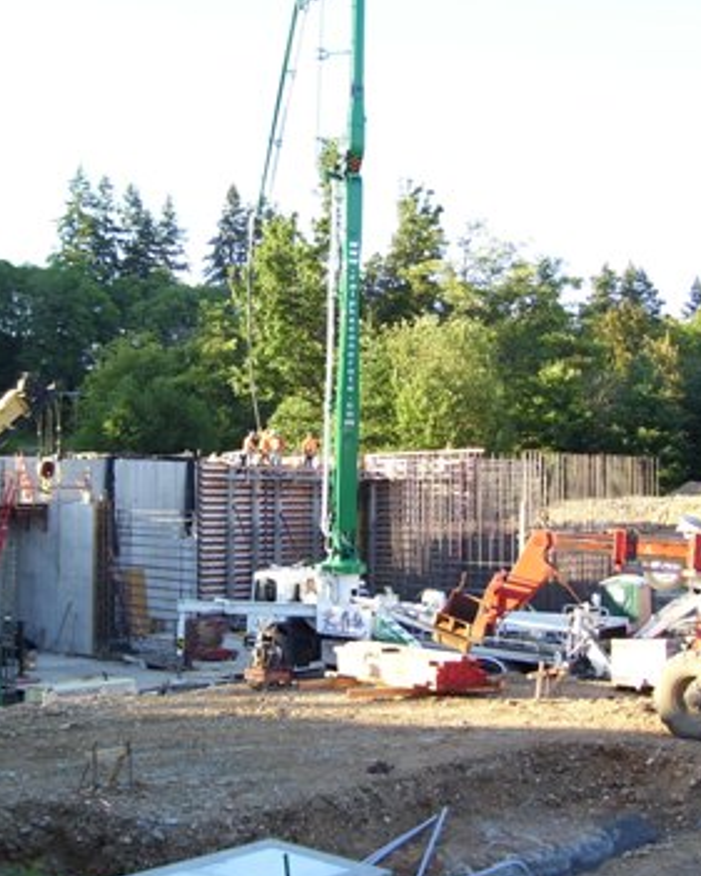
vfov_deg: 38.8
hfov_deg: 31.4
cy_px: 439
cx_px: 297
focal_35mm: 48
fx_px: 1244
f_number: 2.7
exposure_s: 1/180
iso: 80
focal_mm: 6
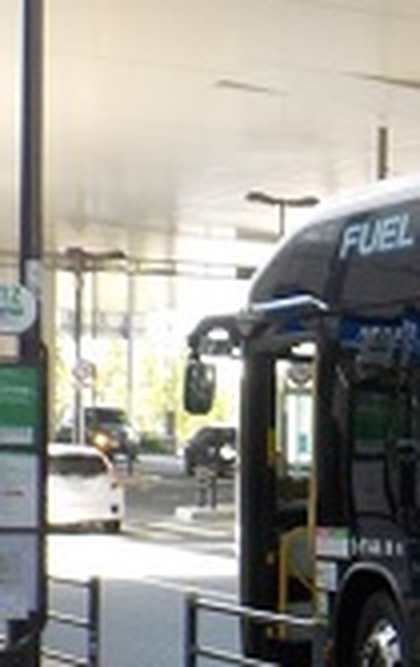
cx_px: 1052
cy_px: 479
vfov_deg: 18.2
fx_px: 2079
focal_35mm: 114
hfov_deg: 9.9
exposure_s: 1/100
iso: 125
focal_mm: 4.1
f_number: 3.3
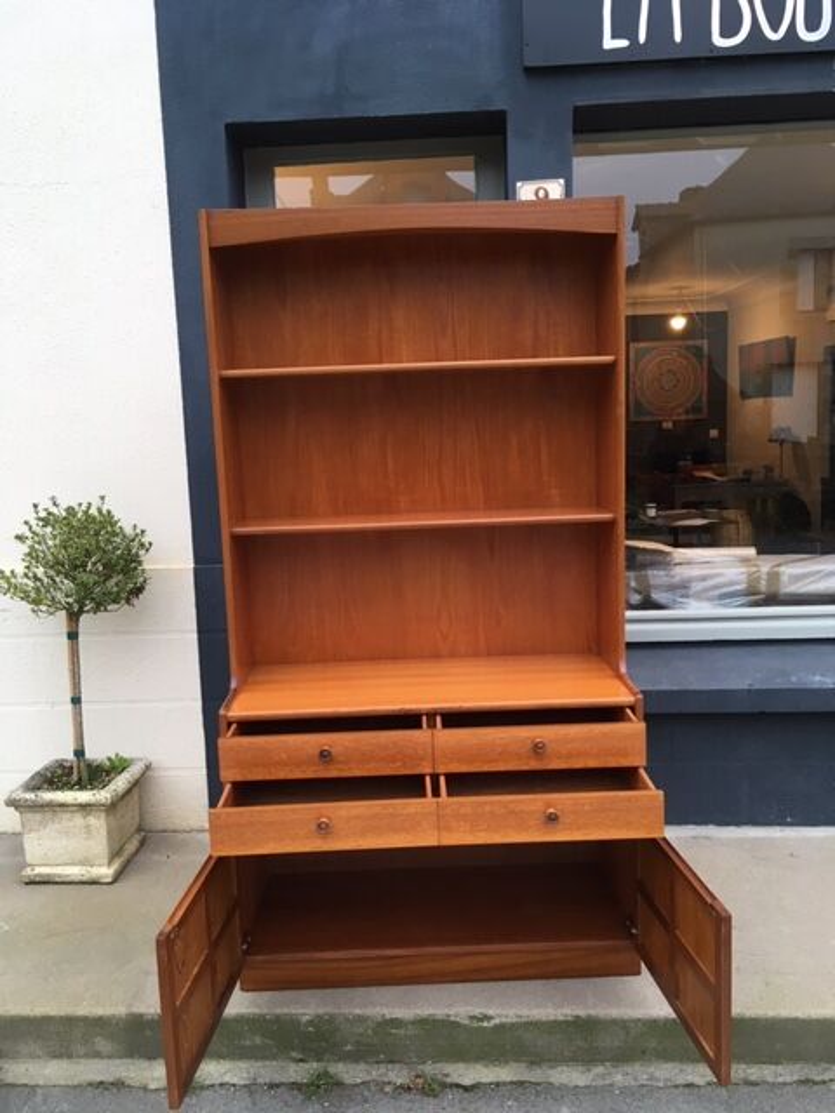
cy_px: 556
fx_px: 933
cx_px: 418
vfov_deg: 61.7
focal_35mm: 29
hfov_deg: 48.2
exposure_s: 1/33
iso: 40
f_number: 2.2
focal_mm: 4.15
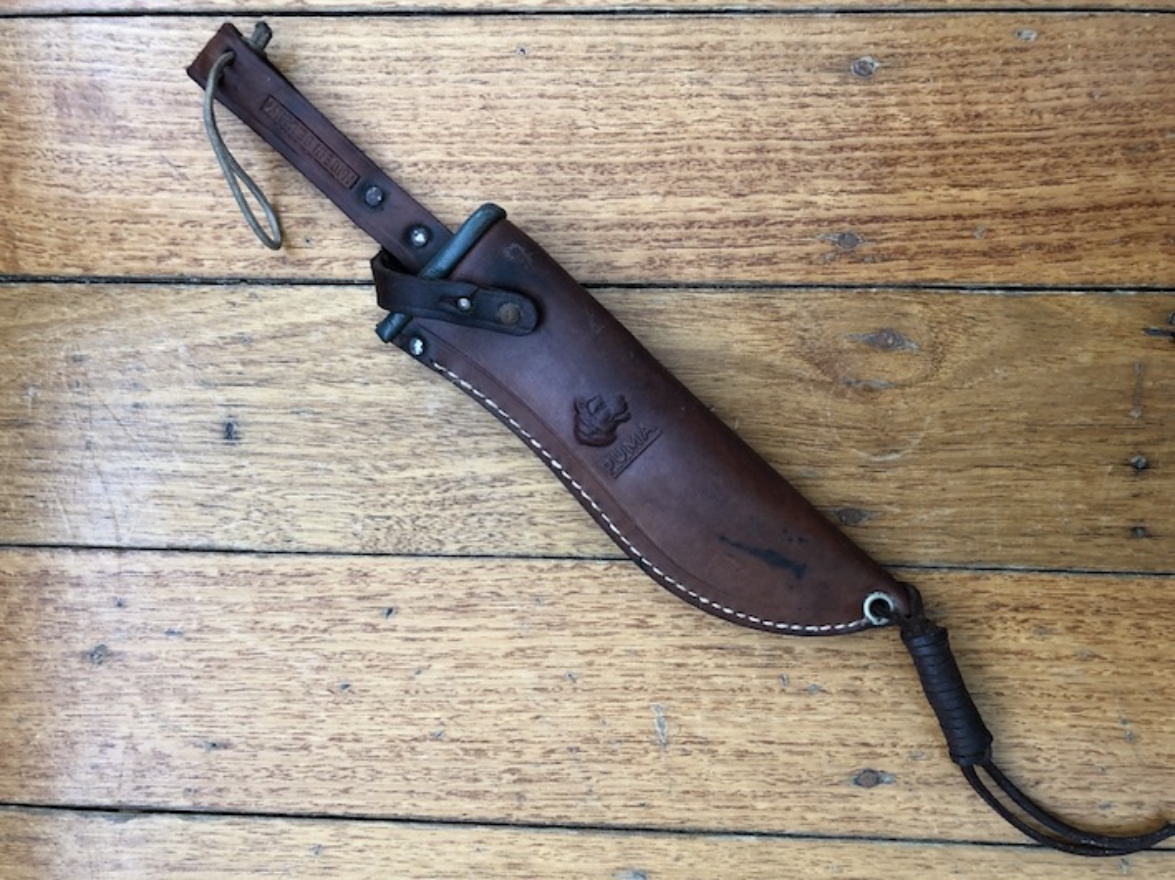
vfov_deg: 49.7
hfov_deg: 63.5
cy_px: 440
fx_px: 950
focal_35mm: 28
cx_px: 588
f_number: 1.8
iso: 40
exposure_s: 1/15
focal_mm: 3.99
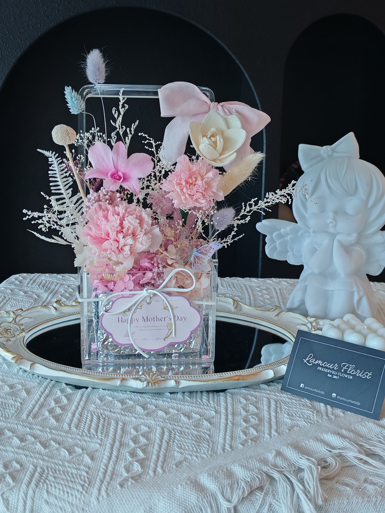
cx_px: 192
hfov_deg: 30.9
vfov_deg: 40.4
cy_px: 256
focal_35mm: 47
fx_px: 697
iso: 160
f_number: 1.95
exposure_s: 1/50
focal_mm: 5.52
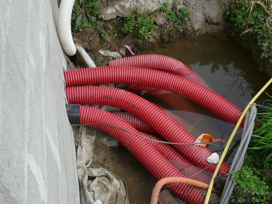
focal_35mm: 51
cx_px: 136
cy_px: 102
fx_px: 401
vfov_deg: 28.6
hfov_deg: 37.5
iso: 100
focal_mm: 5.3
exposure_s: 1/100
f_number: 4
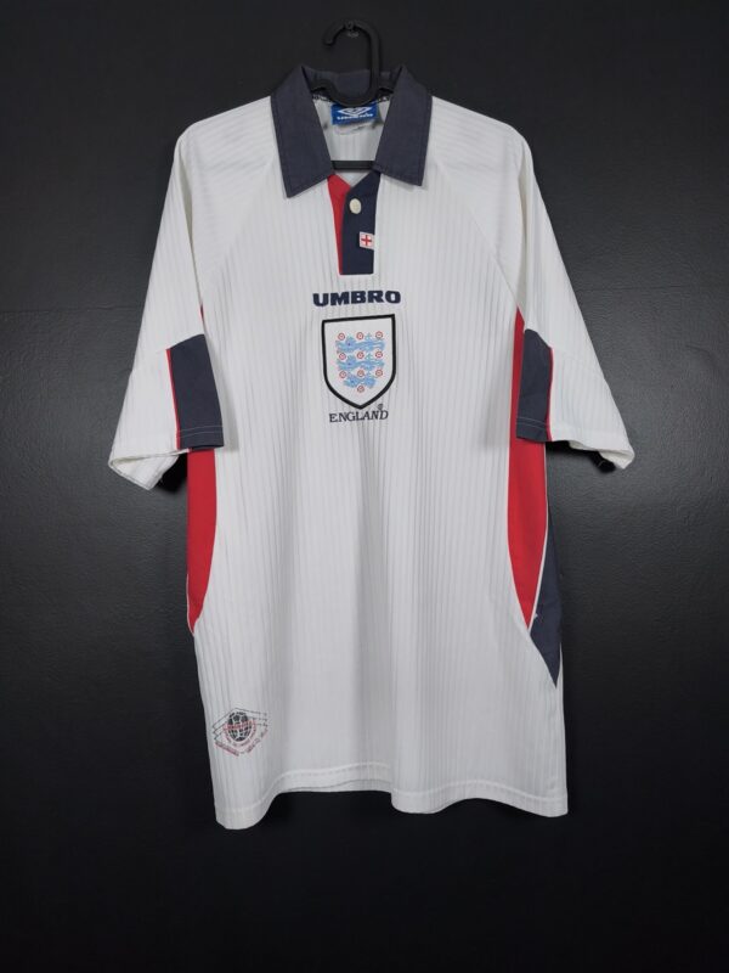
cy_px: 486
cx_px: 364
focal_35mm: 23
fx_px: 646
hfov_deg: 58.9
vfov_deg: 73.9
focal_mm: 6.57
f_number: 1.6
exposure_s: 1/125
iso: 400
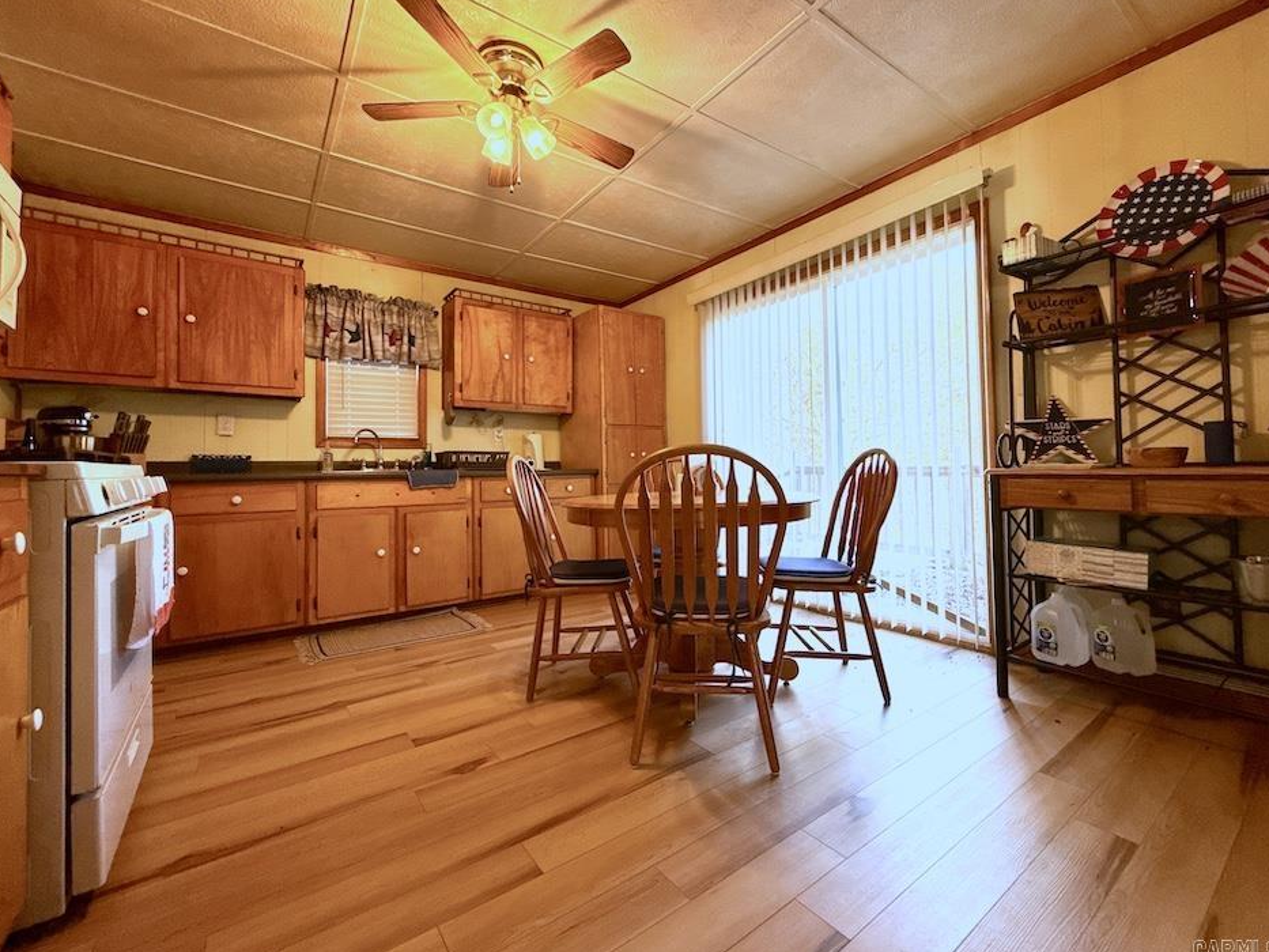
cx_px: 649
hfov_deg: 98.1
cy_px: 456
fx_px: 550
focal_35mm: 15
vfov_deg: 81.7
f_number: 2.2
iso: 160
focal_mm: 2.22
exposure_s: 1/120
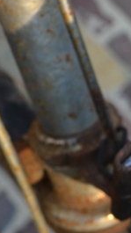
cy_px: 231
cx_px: 222
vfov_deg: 14.5
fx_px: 902
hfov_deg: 8.1
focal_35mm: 146
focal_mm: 24
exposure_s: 1/125
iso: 320
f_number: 8
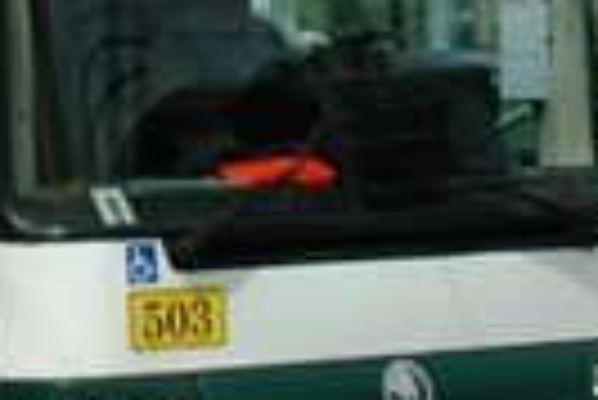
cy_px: -256
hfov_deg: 7.4
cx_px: -515
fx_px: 4500
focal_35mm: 271
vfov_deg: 5.0
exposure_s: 1/1250
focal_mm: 25
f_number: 7.1
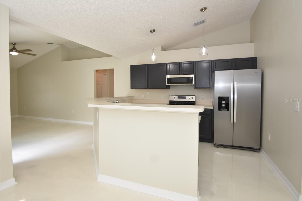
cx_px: 151
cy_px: 100
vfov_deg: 69.6
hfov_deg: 92.5
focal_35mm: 17
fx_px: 145
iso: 220
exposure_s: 1/60
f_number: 4
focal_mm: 11.5
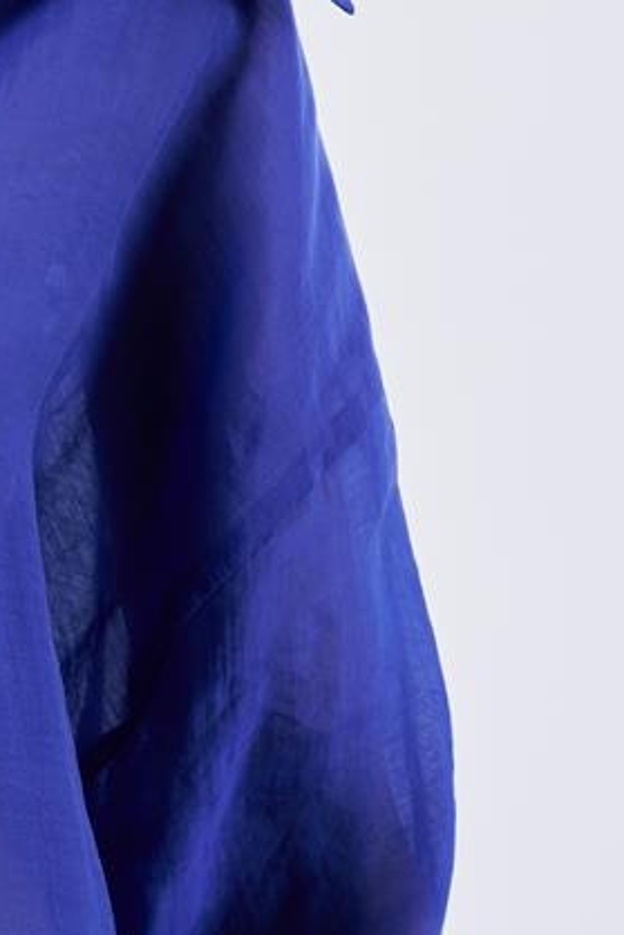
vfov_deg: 8.5
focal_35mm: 241
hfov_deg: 5.6
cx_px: -367
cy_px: 384
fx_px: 6260
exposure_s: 1/160
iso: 160
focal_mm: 56
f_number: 7.1
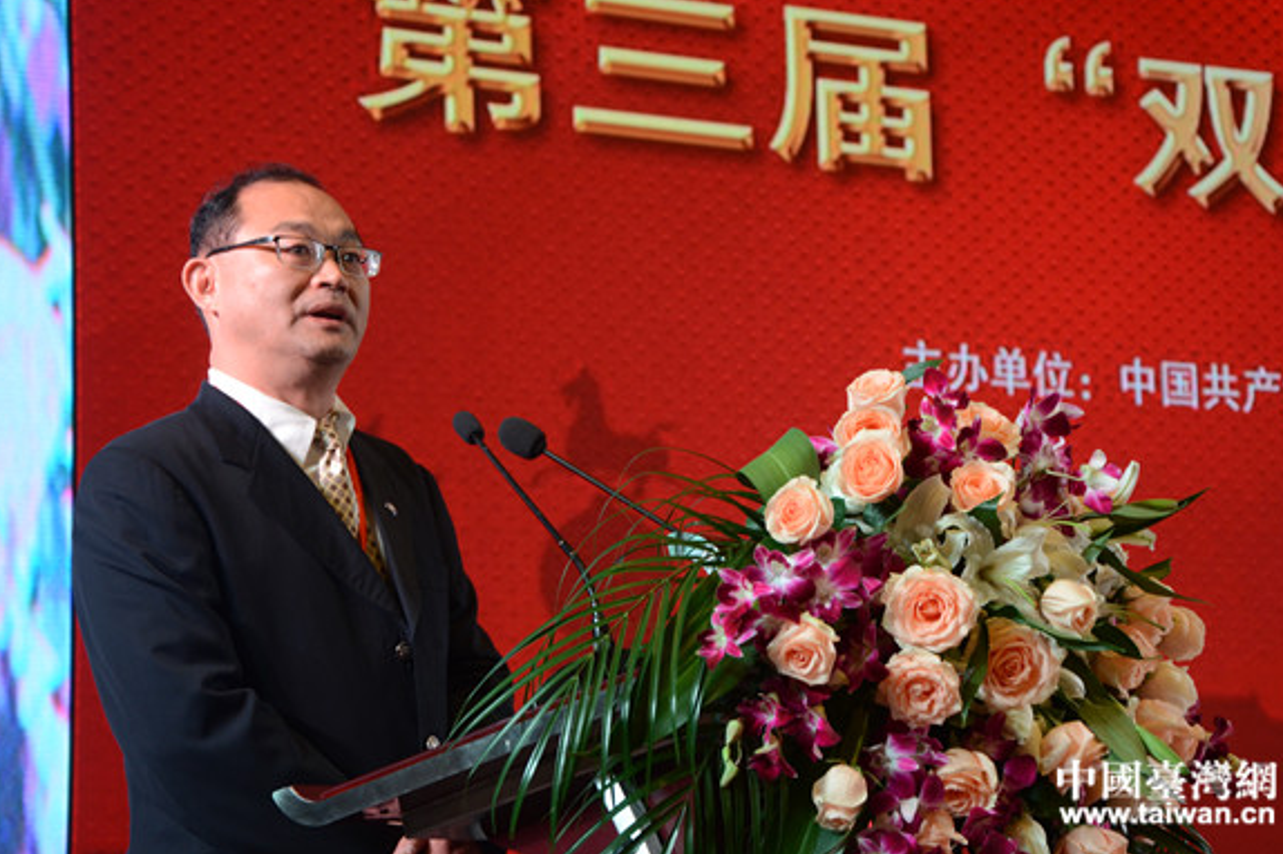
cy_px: 431
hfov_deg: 22.4
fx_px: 3241
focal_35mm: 91
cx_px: 639
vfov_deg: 15.0
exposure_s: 1/80
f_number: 5.6
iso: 640
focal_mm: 58
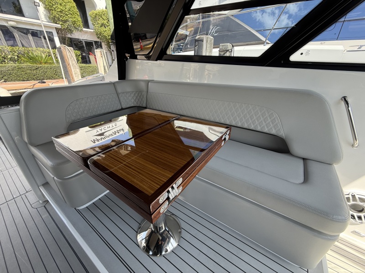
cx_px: 182
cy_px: 136
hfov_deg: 102.1
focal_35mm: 14
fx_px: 148
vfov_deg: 85.7
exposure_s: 1/185
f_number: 2.2
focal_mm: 2.22
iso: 50
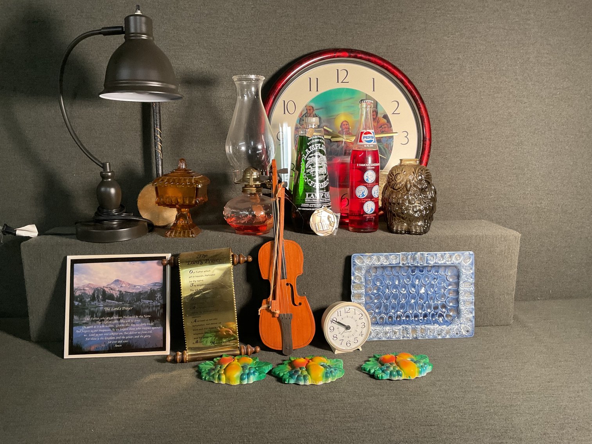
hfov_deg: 61.7
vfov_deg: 48.2
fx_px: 496
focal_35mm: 29
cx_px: 296
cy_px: 222
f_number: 1.8
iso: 80
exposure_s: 1/60
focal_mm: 3
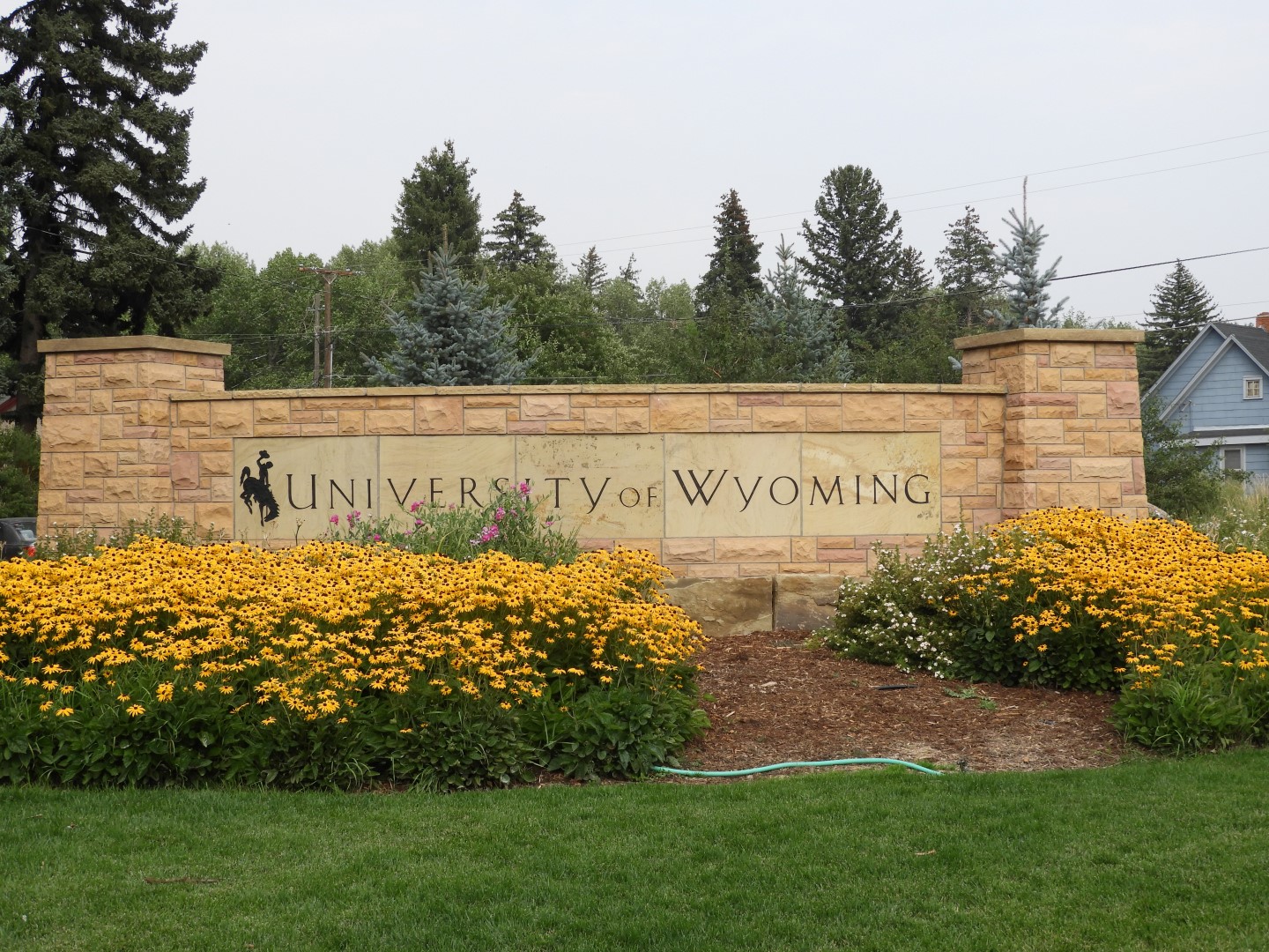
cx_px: 634
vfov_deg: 26.6
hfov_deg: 34.9
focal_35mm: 55
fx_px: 2016
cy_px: 476
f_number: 4
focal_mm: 9.9
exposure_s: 1/500
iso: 100
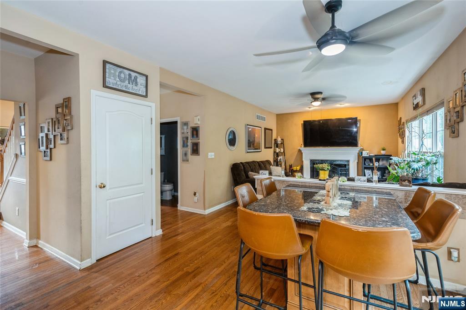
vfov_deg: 73.7
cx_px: 233
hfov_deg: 96.8
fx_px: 207
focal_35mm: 16
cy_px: 155
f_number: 8
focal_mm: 16
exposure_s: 1/10
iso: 640
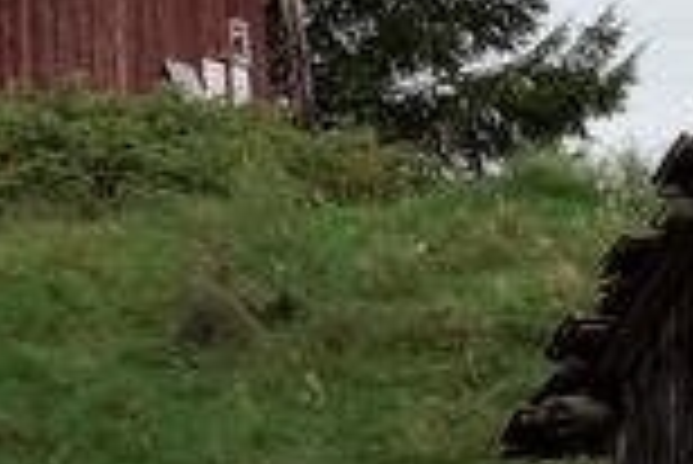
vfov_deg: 5.4
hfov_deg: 7.5
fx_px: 4952
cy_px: 342
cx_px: 1638
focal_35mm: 257
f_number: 5
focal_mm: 12.18
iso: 125
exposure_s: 1/100
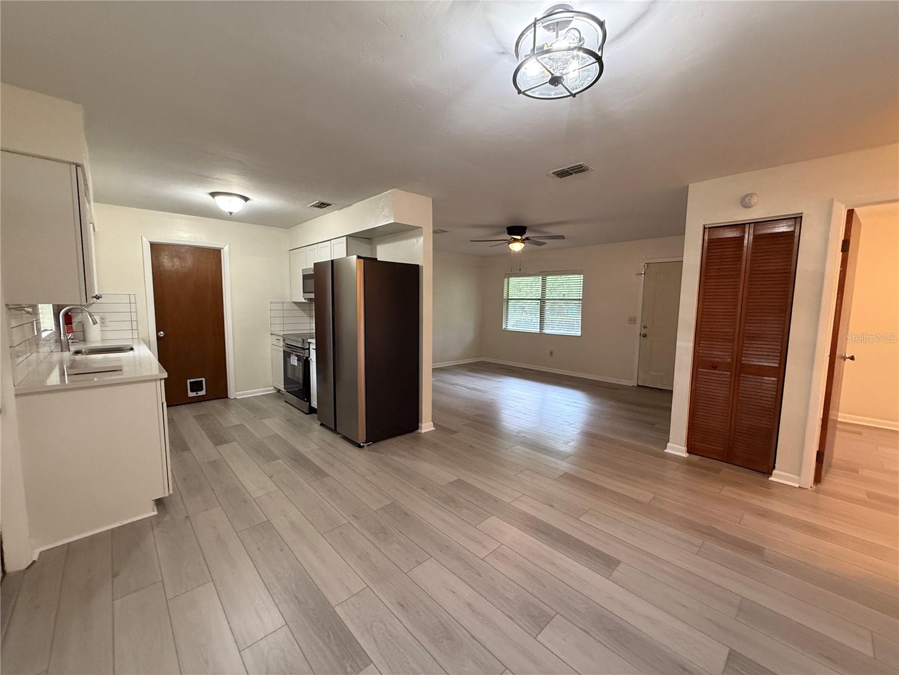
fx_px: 364
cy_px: 338
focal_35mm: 14
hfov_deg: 102.1
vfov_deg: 85.7
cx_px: 450
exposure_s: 1/60
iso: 400
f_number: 2.2
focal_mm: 2.22
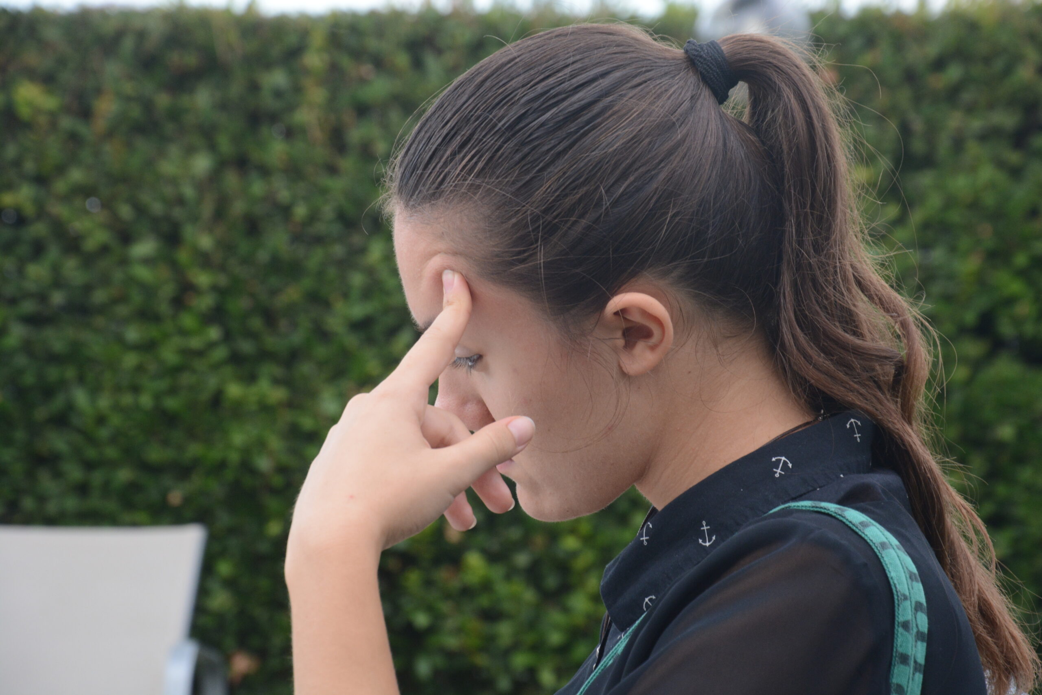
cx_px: 521
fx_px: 4255
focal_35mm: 147
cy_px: 348
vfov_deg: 9.3
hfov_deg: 14.0
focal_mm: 98
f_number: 8
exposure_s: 1/60
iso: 800
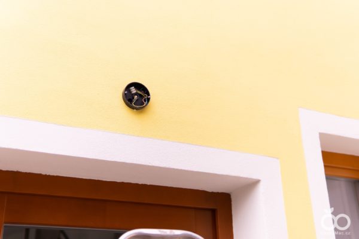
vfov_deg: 29.9
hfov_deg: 43.6
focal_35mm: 45
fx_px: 449
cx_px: 180
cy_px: 120
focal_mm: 30
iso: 160
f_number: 1.8
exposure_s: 1/4000
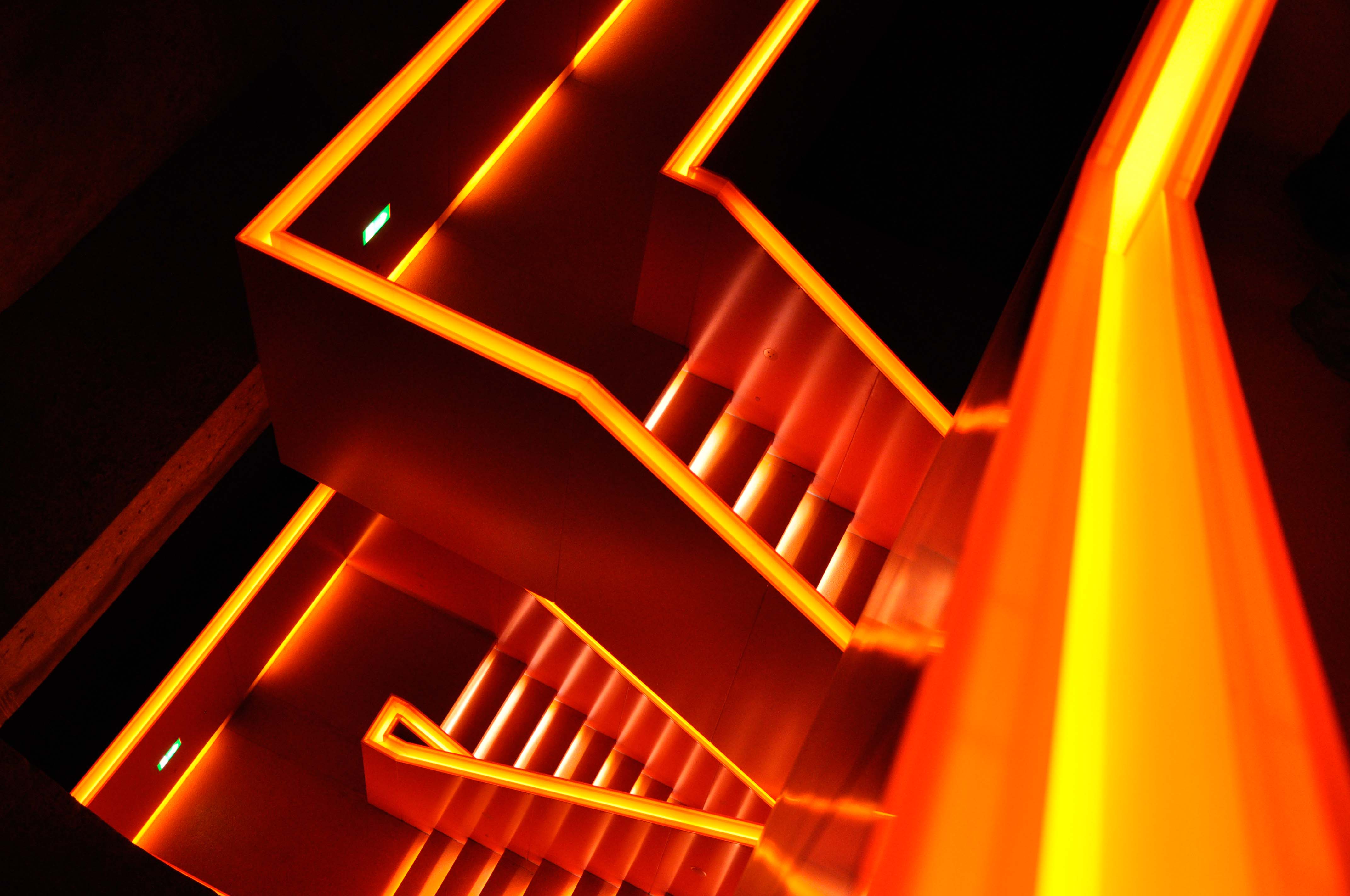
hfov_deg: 51.3
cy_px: 448
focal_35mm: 38
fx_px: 1405
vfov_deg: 35.4
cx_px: 675
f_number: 4
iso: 1000
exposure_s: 1/10
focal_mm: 25
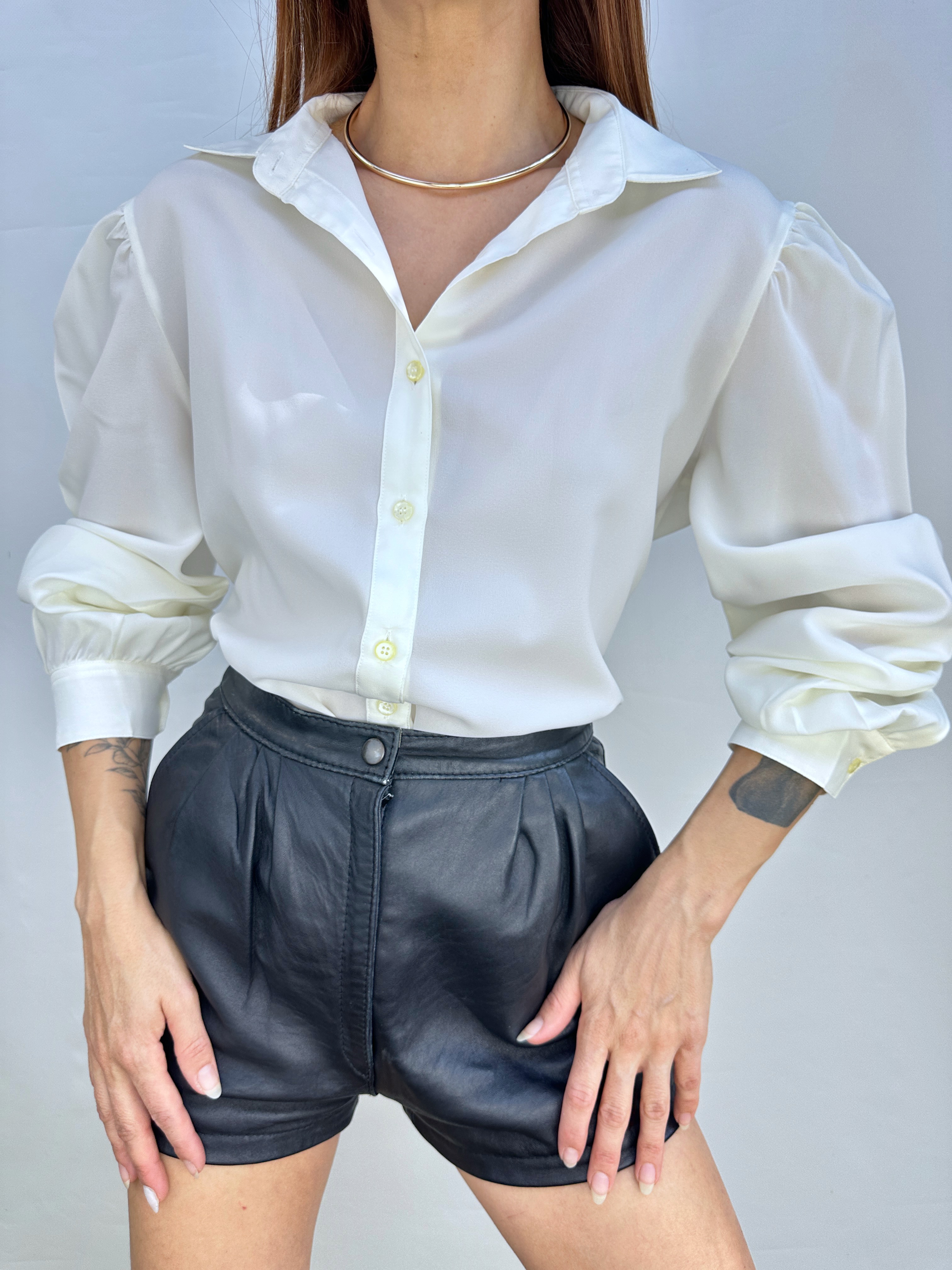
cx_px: 476
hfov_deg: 56.8
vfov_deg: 71.6
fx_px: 880
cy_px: 635
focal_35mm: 24
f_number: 1.78
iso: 80
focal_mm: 6.86
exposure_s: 1/404
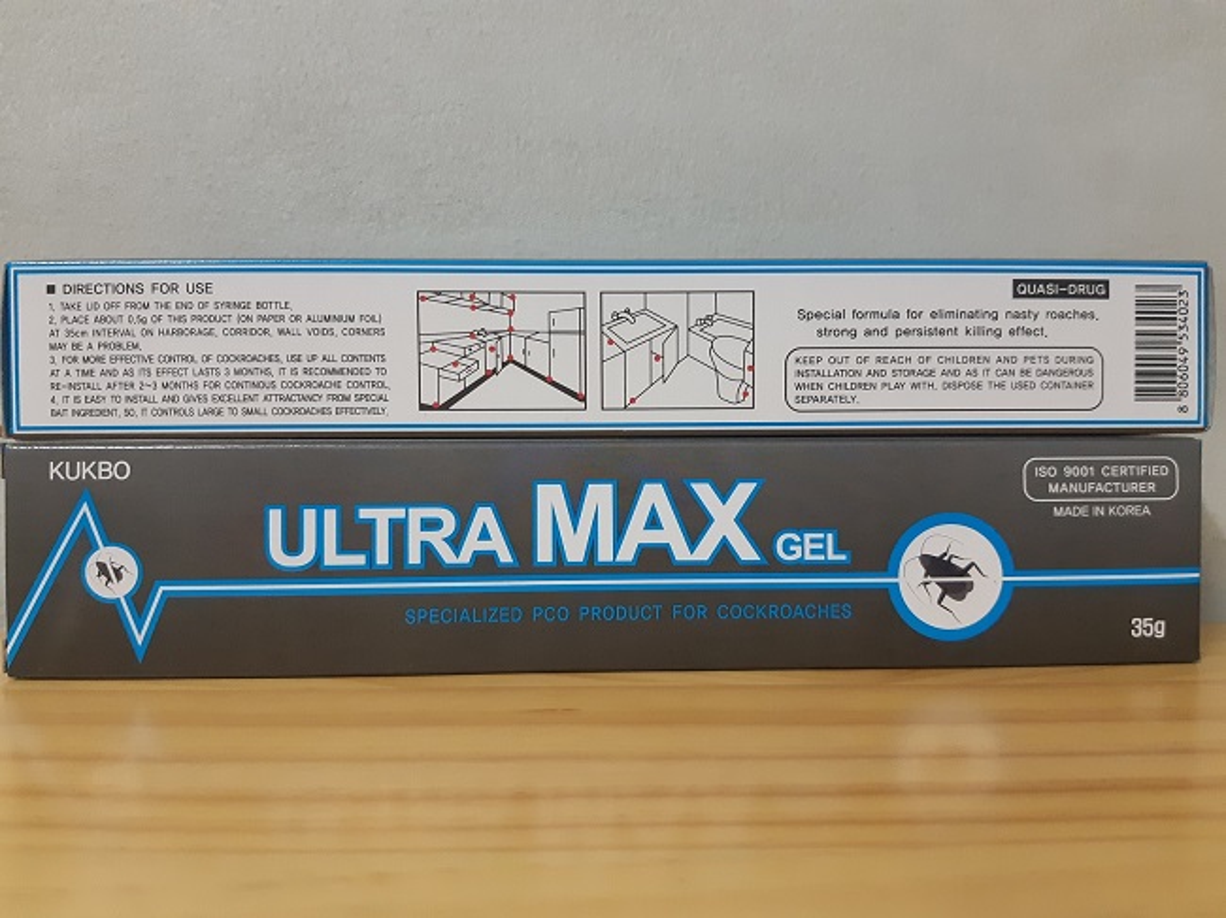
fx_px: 921
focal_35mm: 26
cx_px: 613
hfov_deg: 67.3
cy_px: 459
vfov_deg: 53.0
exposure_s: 1/25
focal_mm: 3.93
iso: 320
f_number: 1.7
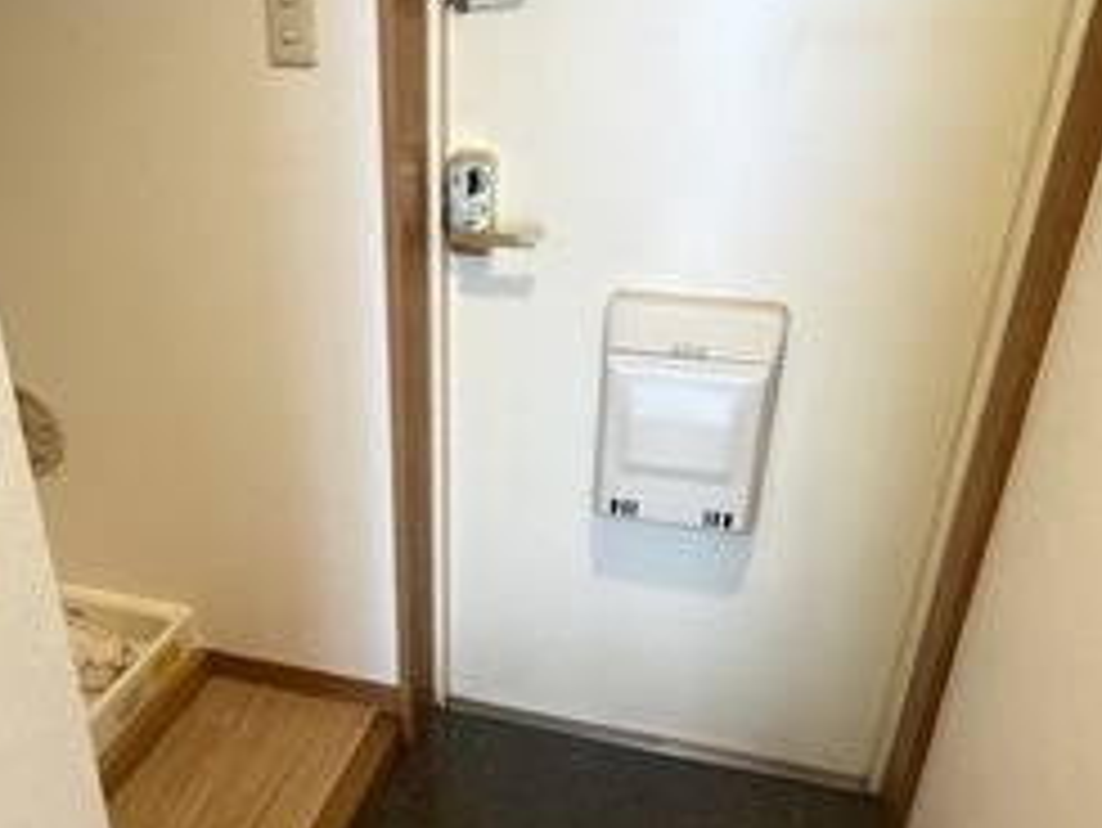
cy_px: 495
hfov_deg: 56.5
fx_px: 1019
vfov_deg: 44.0
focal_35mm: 32
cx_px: 463
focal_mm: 2.22
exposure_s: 1/60
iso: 800
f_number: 2.2
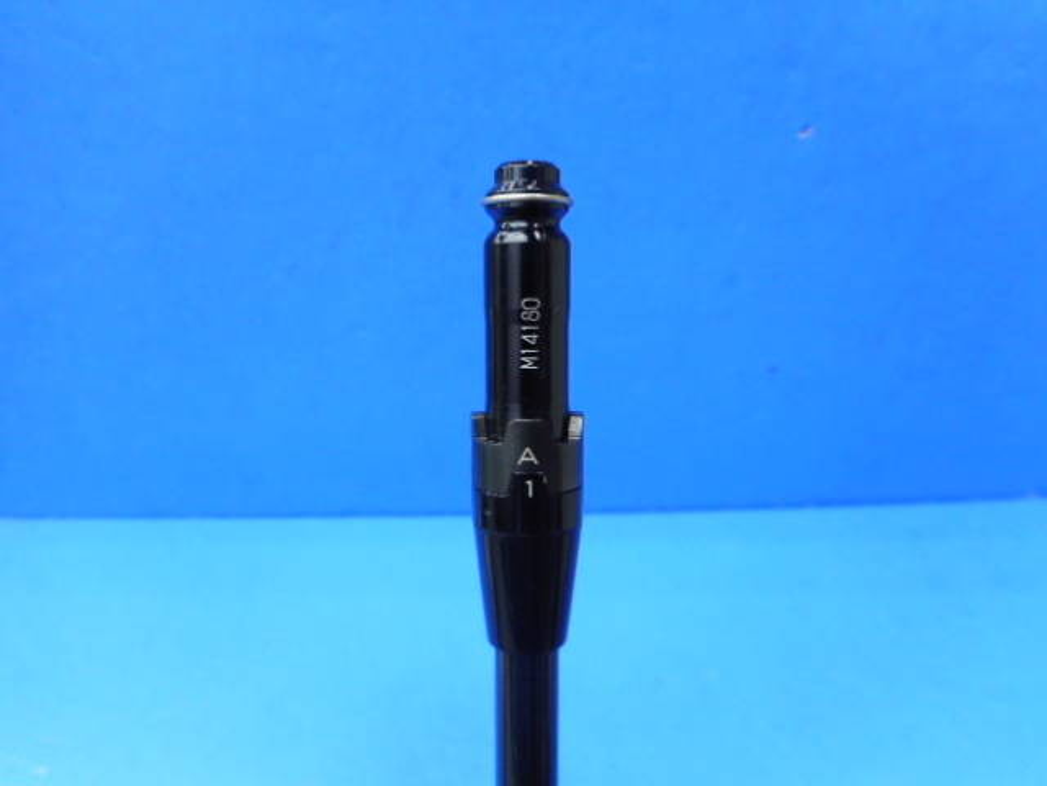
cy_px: 393
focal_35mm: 25
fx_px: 756
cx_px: 524
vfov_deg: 54.9
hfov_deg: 69.4
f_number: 3.7
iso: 180
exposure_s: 1/30
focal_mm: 4.5
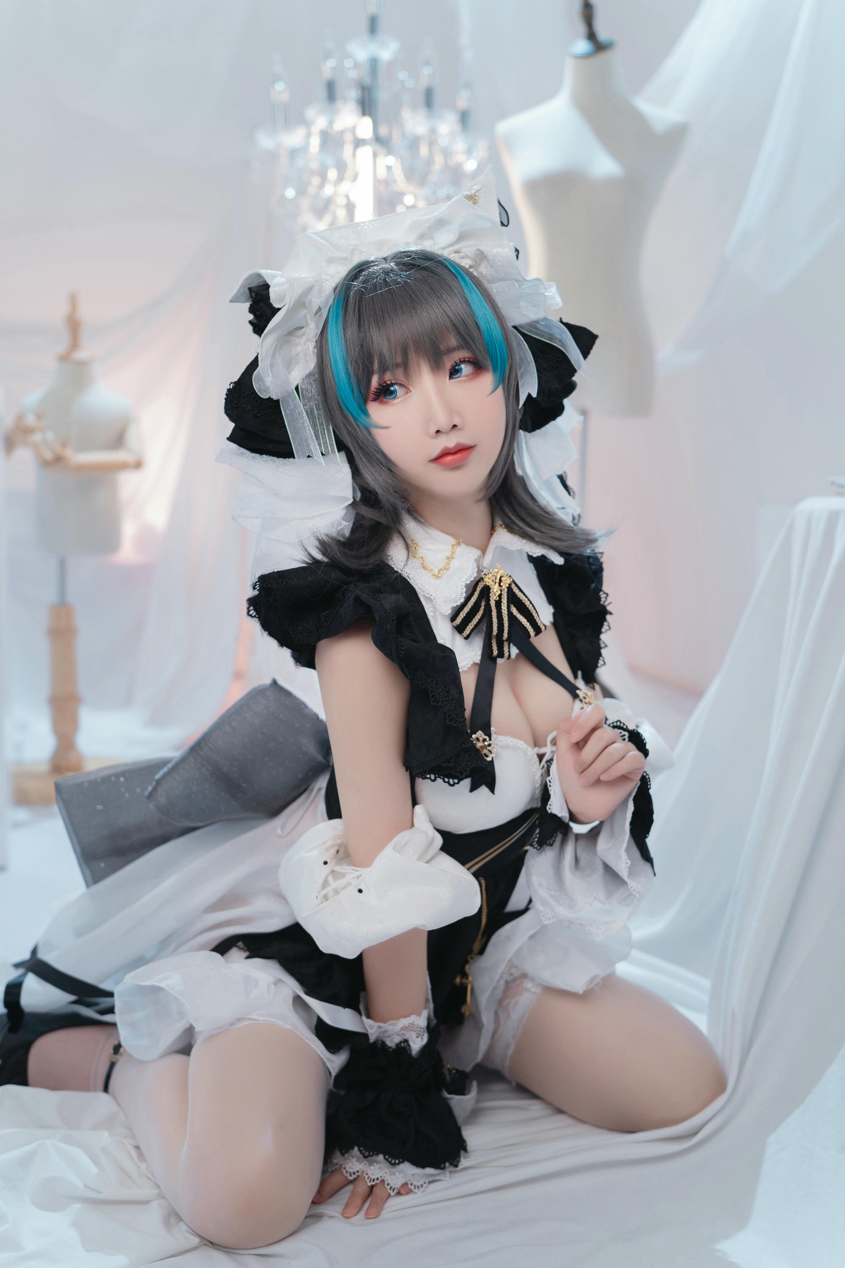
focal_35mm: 40
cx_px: 422
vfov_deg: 48.5
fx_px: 1408
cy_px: 634
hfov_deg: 33.4
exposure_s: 1/125
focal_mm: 40
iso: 320
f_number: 2.5
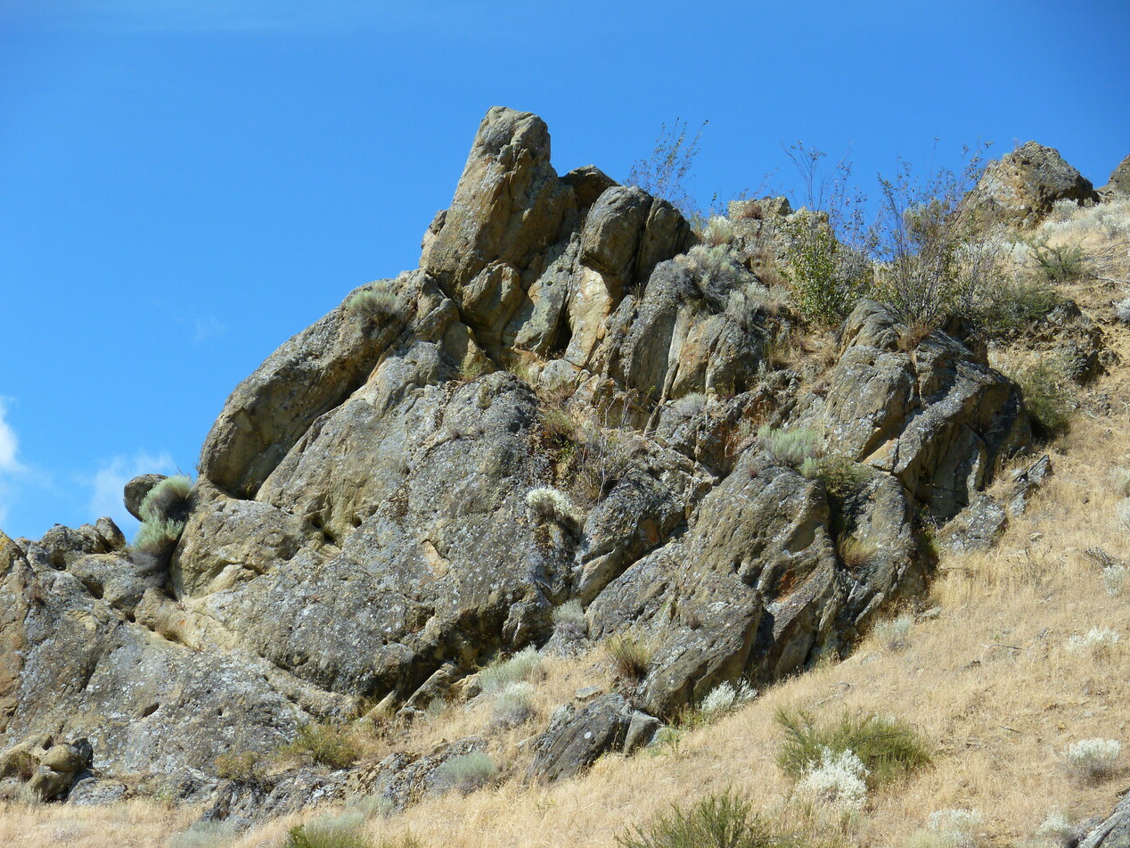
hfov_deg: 18.5
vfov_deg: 14.0
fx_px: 3460
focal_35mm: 106
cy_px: 422
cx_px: 563
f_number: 5.2
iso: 80
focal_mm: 18.8
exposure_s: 1/200
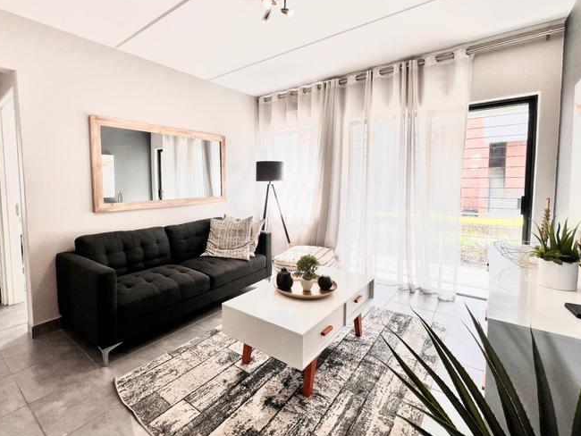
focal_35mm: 16
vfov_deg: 78.0
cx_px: 246
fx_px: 269
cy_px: 199
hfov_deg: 93.7
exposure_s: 1/99
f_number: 1.8
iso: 40
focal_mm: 1.57
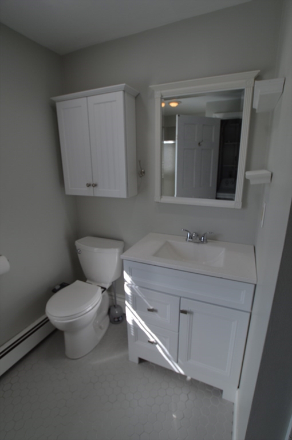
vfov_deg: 95.1
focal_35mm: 16
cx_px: 146
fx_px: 201
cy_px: 220
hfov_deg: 71.9
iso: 125
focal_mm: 11
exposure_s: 1/125
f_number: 5.6
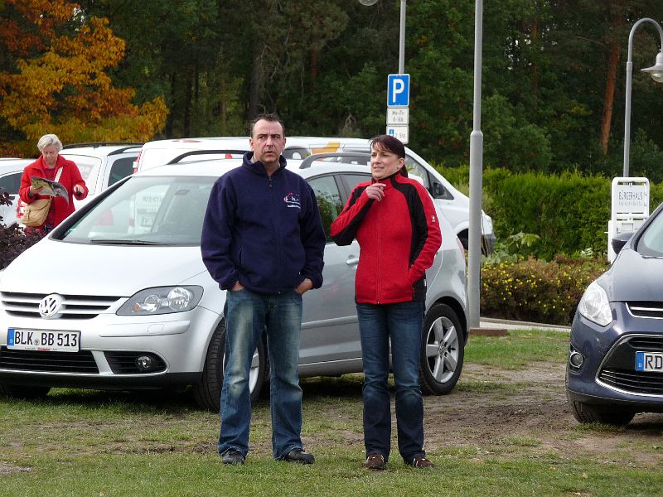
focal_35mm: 212
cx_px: 332
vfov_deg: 7.0
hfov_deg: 9.3
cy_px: 248
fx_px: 4060
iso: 100
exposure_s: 1/160
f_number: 4.8
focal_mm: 36.4
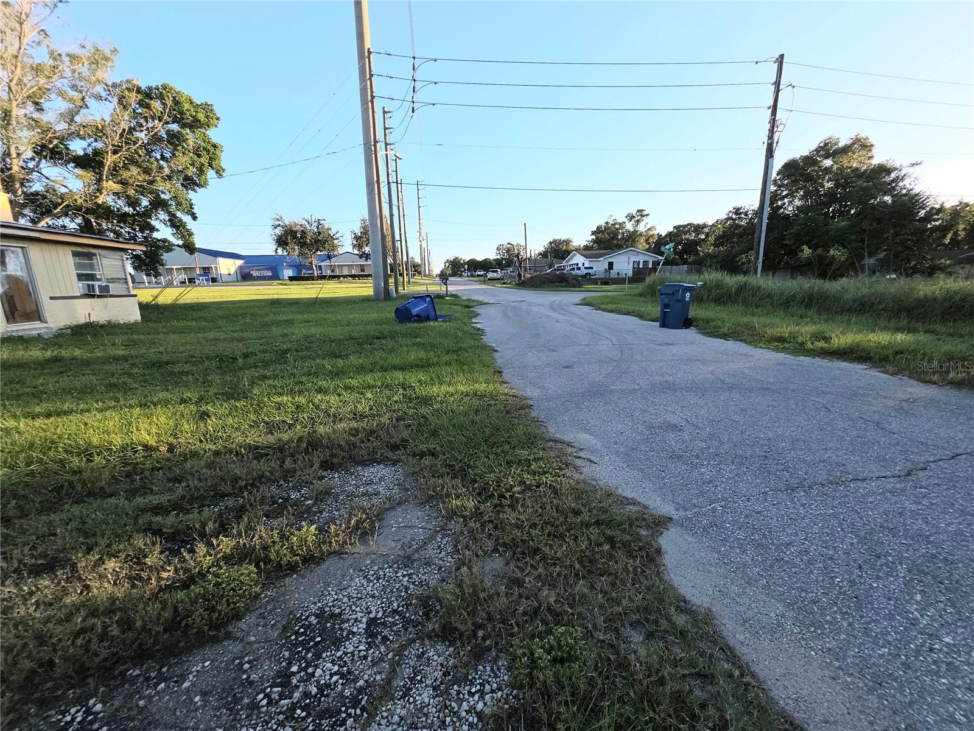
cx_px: 487
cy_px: 366
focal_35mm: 13
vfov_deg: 89.9
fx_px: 366
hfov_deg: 106.2
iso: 20
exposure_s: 1/333
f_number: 1.9
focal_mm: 2.2
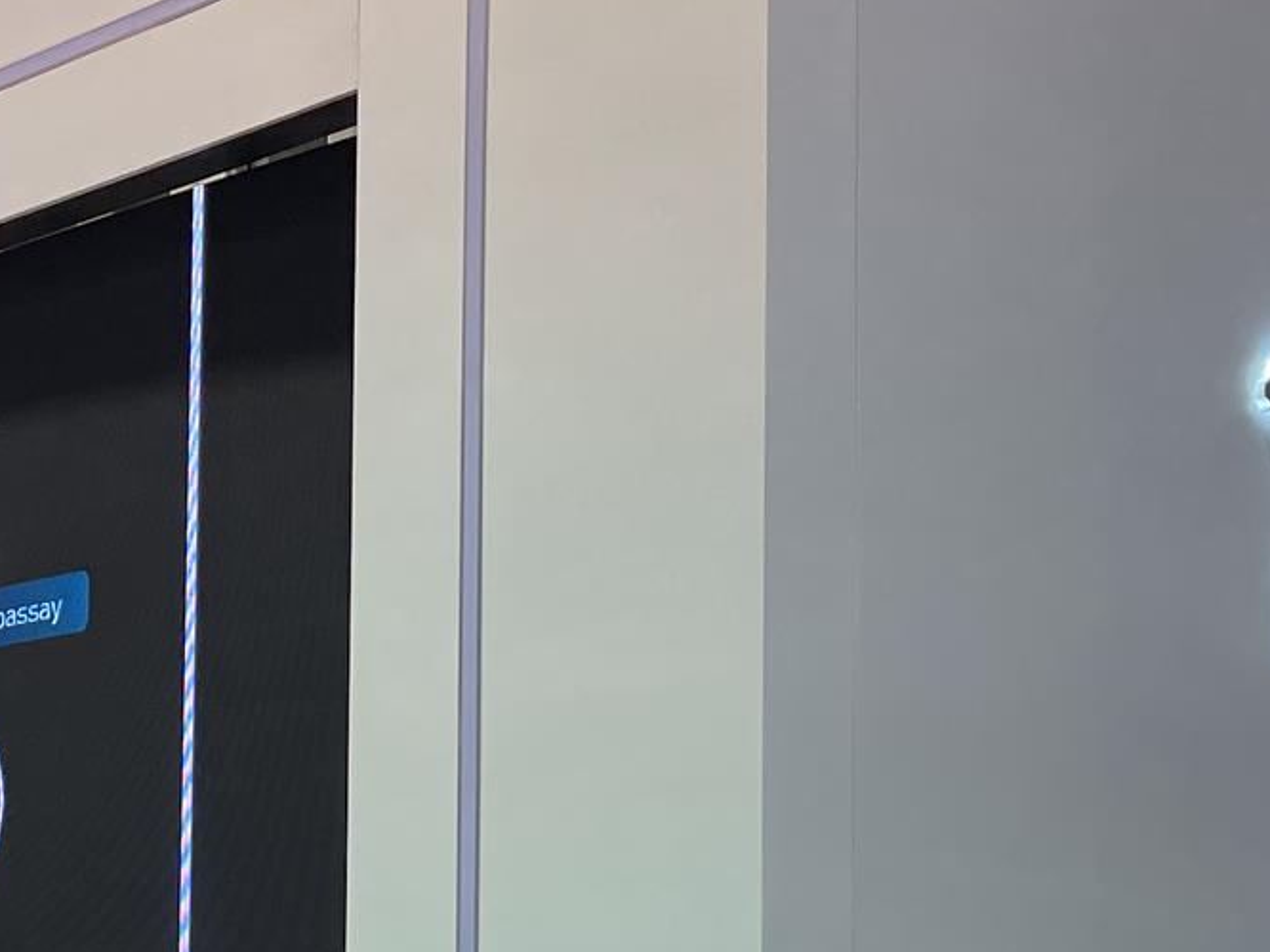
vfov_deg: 18.0
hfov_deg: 24.4
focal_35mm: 80
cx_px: 498
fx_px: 2934
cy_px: 960
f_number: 1.6
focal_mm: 4.2
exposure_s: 1/120
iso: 50
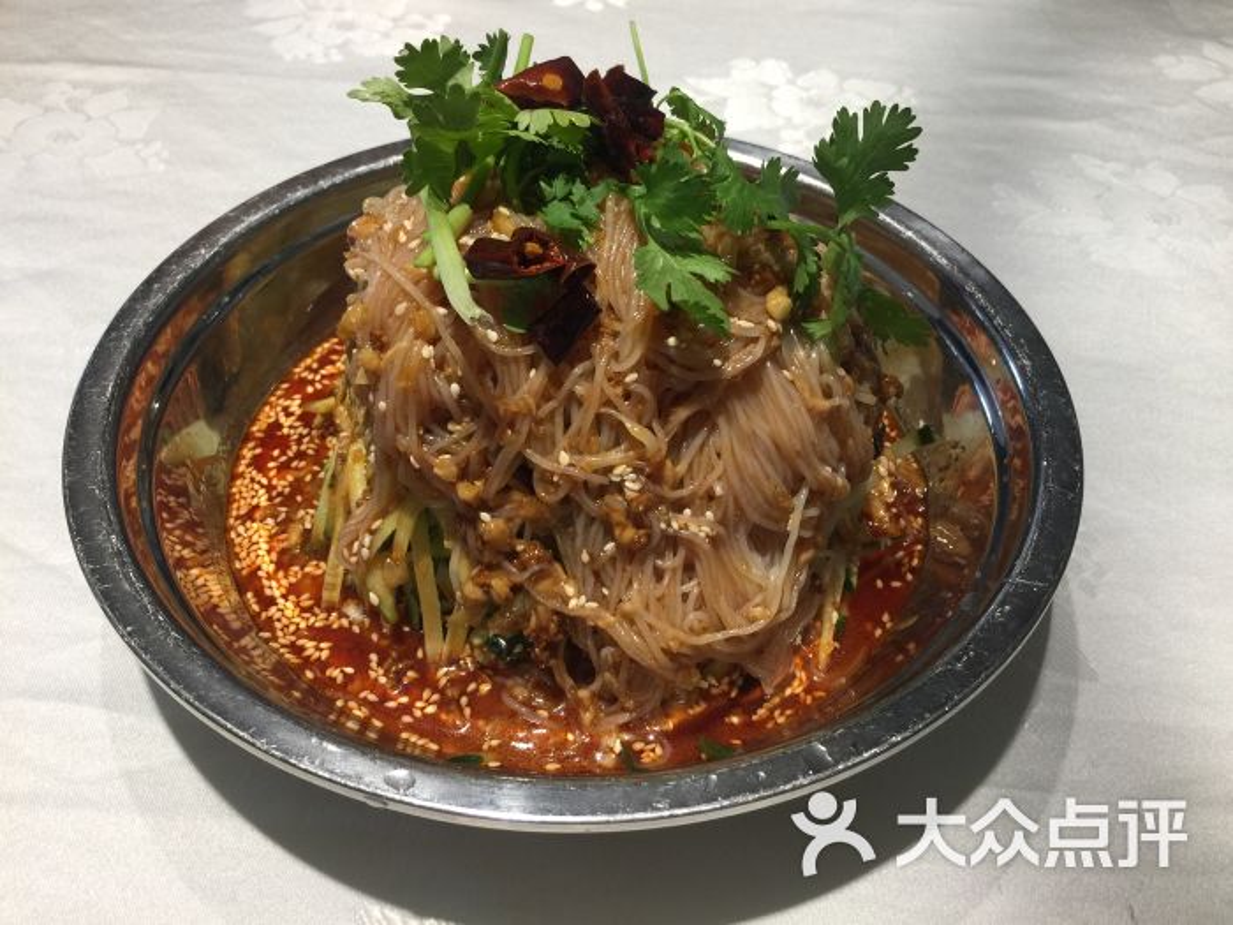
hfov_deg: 61.7
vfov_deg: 48.2
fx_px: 1033
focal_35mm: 29
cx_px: 616
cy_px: 462
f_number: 2.2
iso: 32
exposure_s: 1/33
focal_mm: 4.15
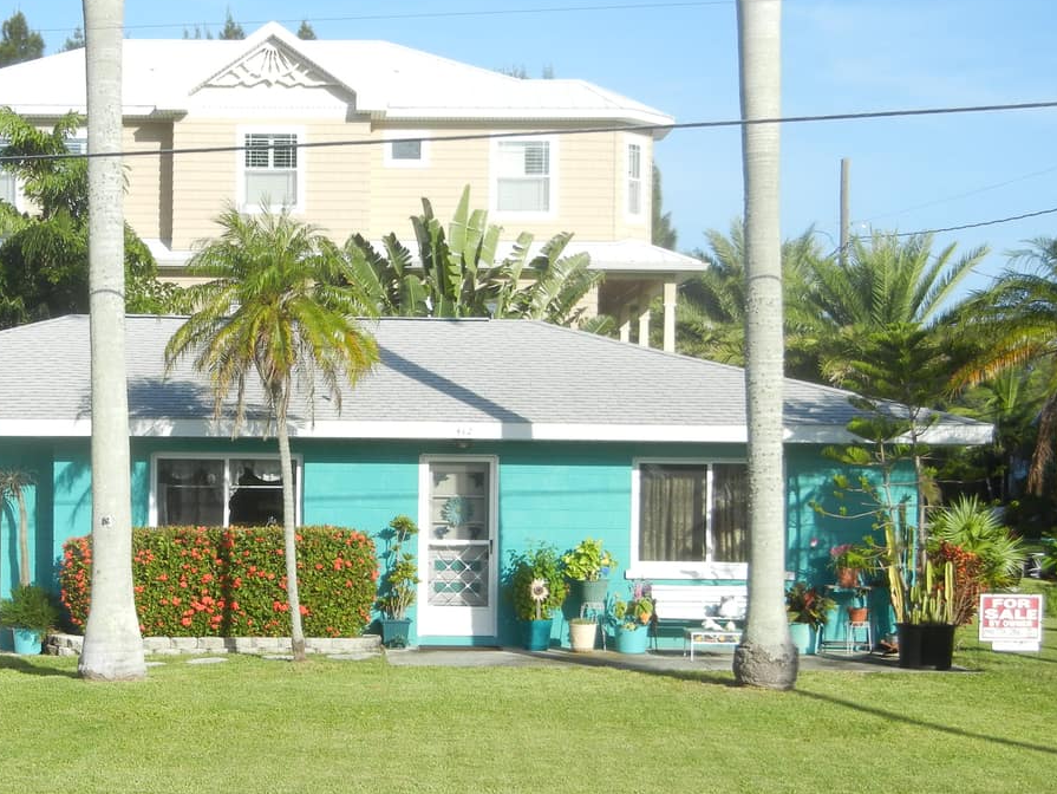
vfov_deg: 21.8
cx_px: 279
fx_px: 2047
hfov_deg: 28.6
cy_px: 573
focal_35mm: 67
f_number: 3.8
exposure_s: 1/973
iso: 160
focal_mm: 8.1
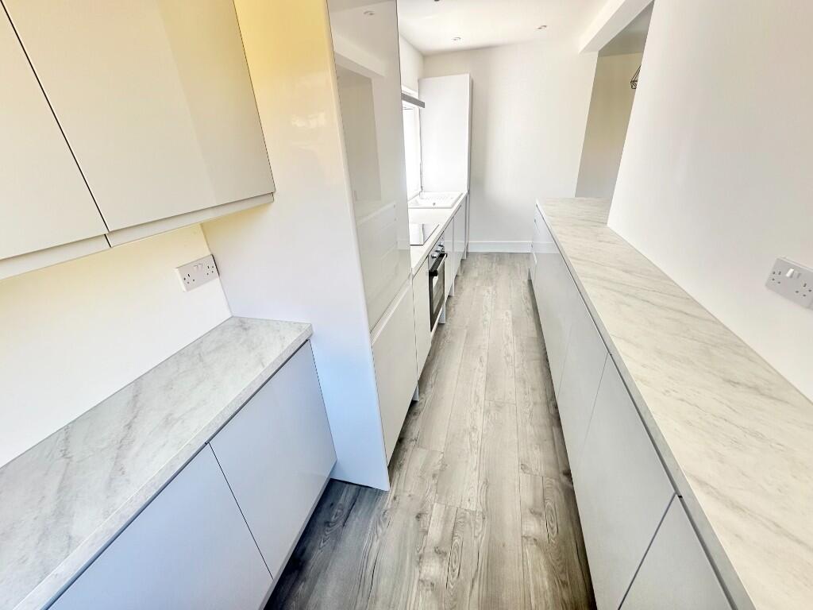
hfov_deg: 102.1
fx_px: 329
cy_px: 305
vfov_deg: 85.7
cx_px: 406
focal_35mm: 14
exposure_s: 1/99
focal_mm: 2.22
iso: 125
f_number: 2.2
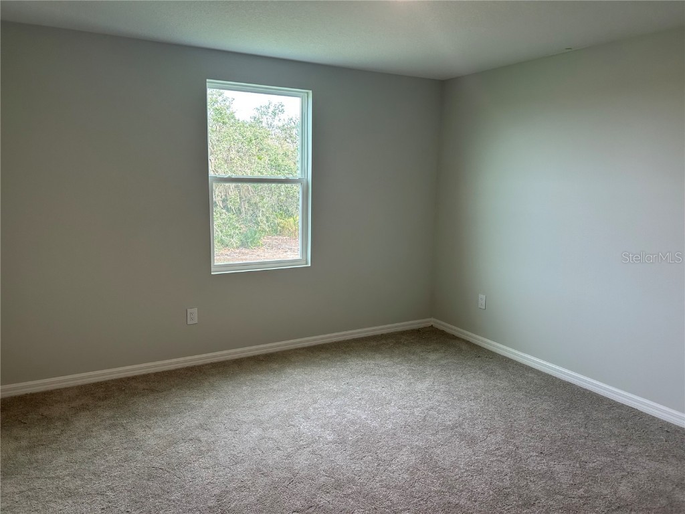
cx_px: 342
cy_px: 257
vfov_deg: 53.1
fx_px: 515
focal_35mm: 26
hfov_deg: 67.3
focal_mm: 5.7
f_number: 1.5
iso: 100
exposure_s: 1/120
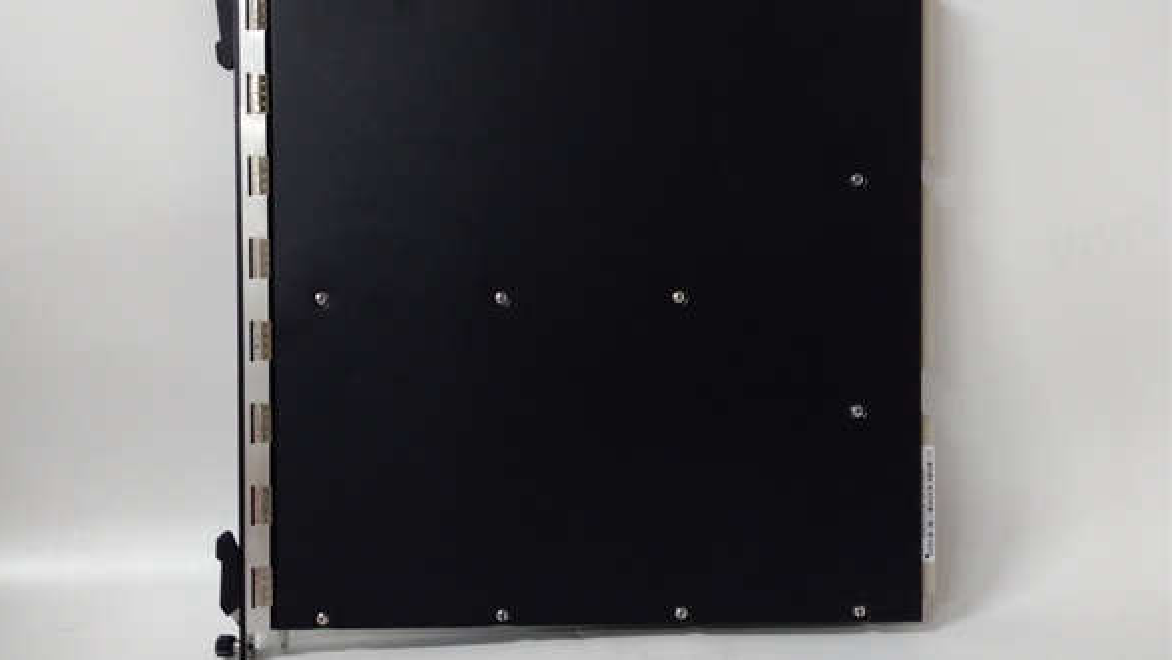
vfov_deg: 38.9
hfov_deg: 64.3
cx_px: 576
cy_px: 305
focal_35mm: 30
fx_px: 932
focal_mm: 3.79
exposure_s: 1/33
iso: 532
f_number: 2
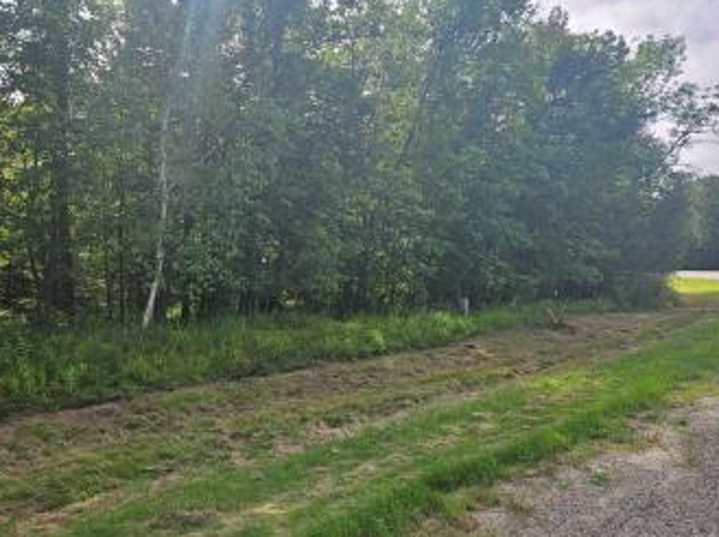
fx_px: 581
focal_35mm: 28
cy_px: 319
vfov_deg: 49.4
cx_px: 306
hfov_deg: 63.2
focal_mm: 5.4
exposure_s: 1/829
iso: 25
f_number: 1.8
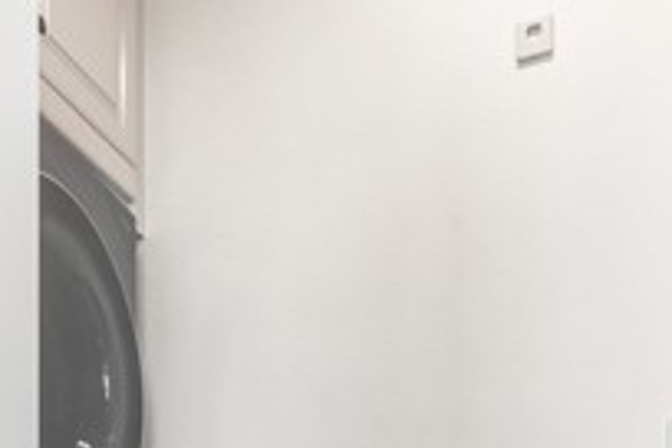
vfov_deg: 24.2
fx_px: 877
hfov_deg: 41.2
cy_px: 619
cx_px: 208
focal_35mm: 47
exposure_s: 1/8
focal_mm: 10
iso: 320
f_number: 7.1
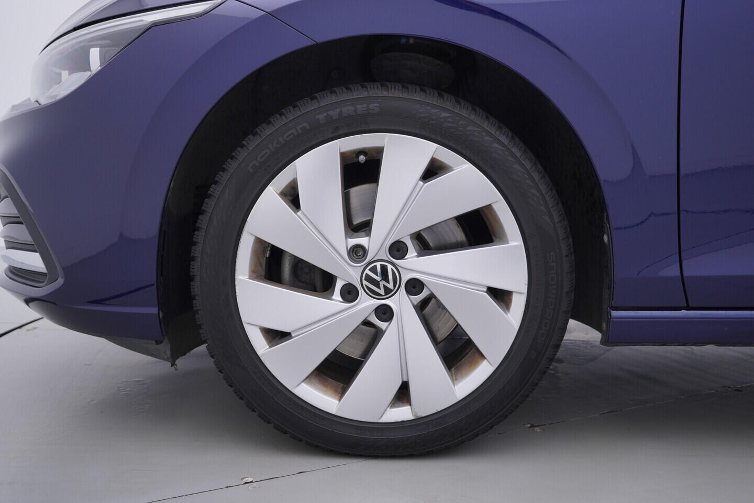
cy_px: 252
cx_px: 377
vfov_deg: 36.9
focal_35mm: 36
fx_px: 754
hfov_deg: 53.1
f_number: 4
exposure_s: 1/80
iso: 125
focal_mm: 24
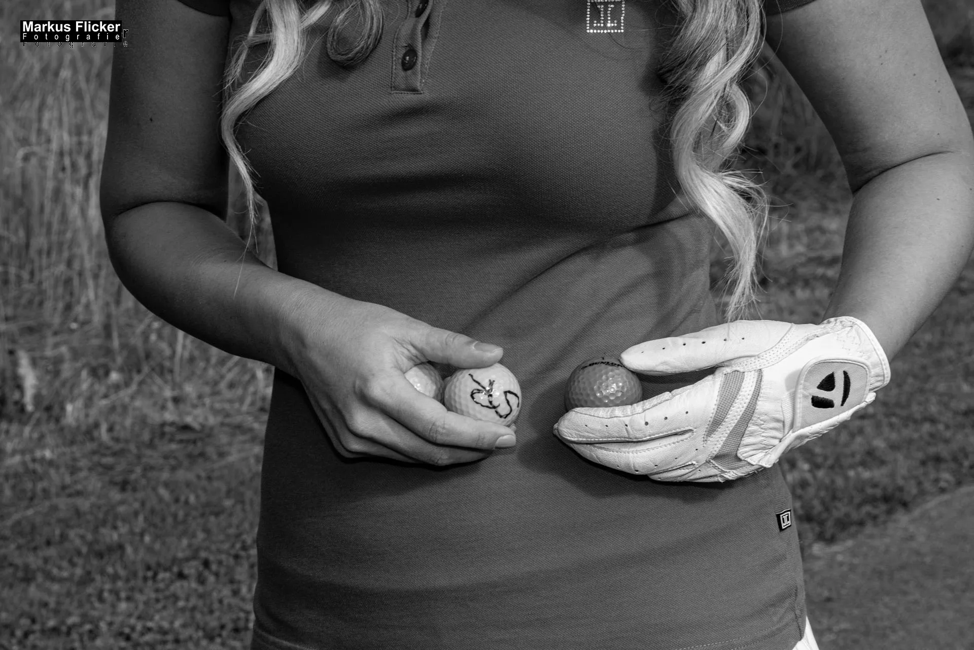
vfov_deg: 11.4
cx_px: 487
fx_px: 3246
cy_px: 325
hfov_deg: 17.1
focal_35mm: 120
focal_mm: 80
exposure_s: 1/160
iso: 200
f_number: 14
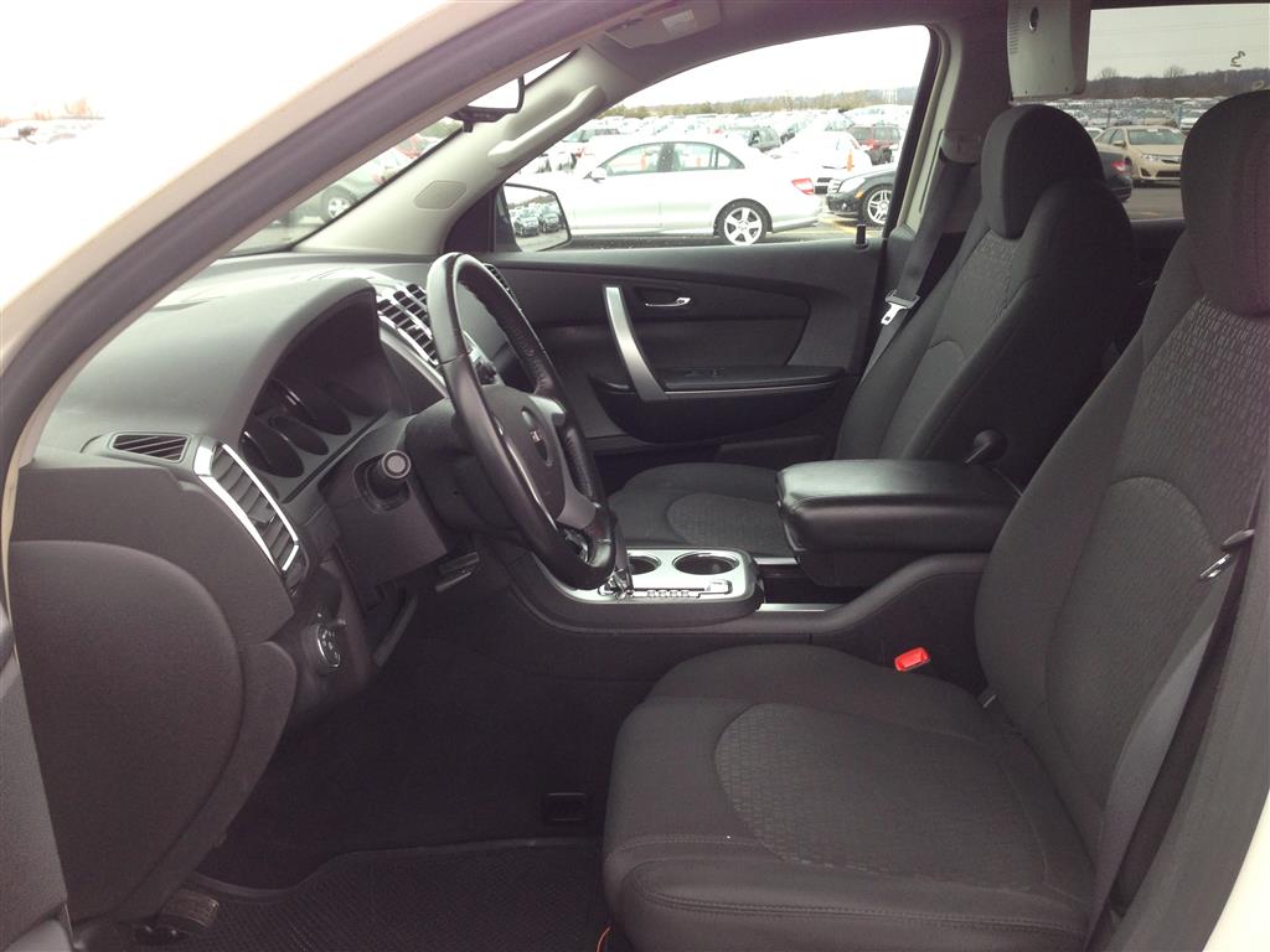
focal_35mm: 33
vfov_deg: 42.9
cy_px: 476
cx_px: 635
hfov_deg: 55.4
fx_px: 1211
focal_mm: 4.13
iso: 64
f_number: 2.4
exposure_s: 1/120
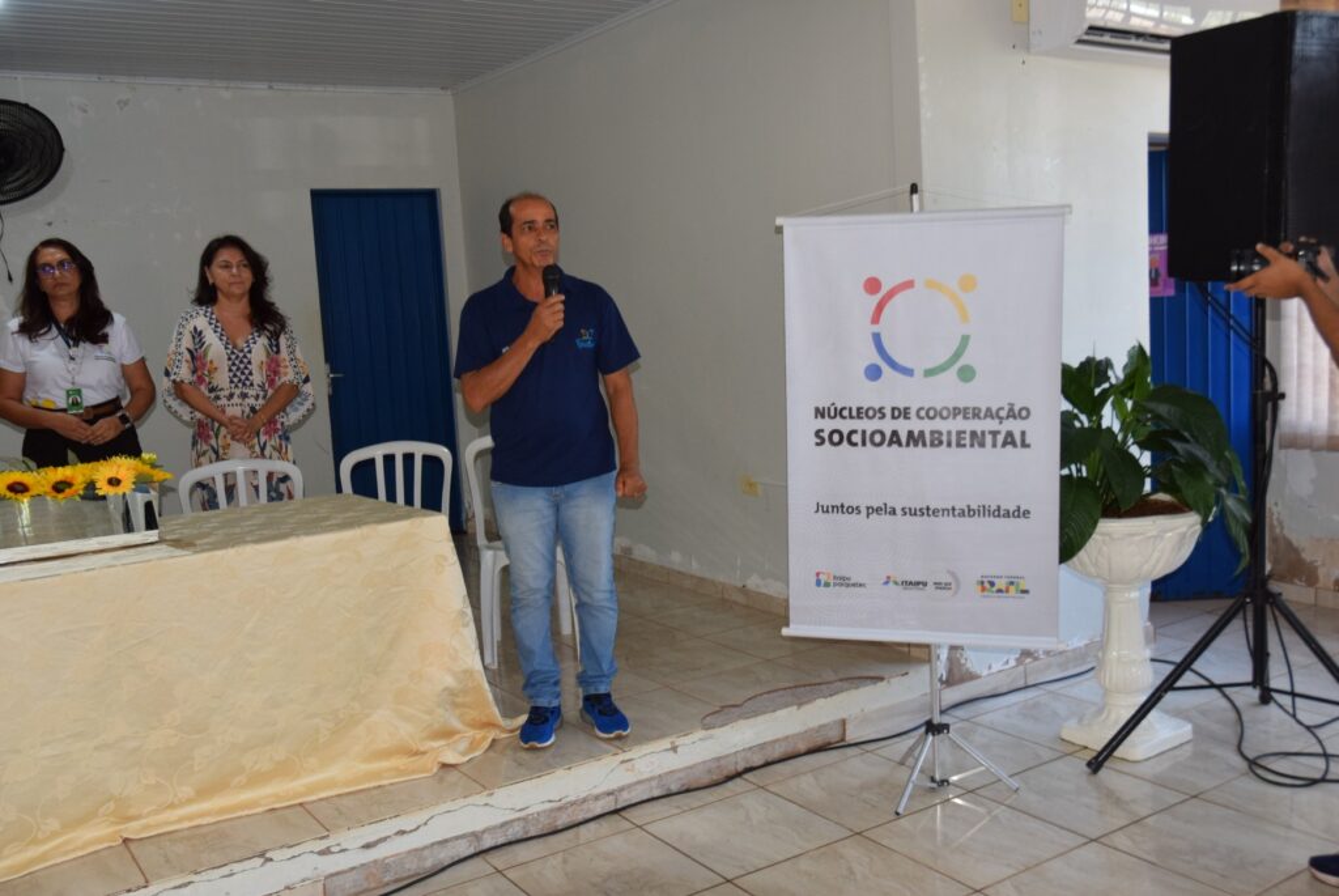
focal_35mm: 33
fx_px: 1229
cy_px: 448
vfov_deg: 40.1
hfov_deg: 57.2
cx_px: 670
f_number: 5
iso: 800
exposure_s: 1/100
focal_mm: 22
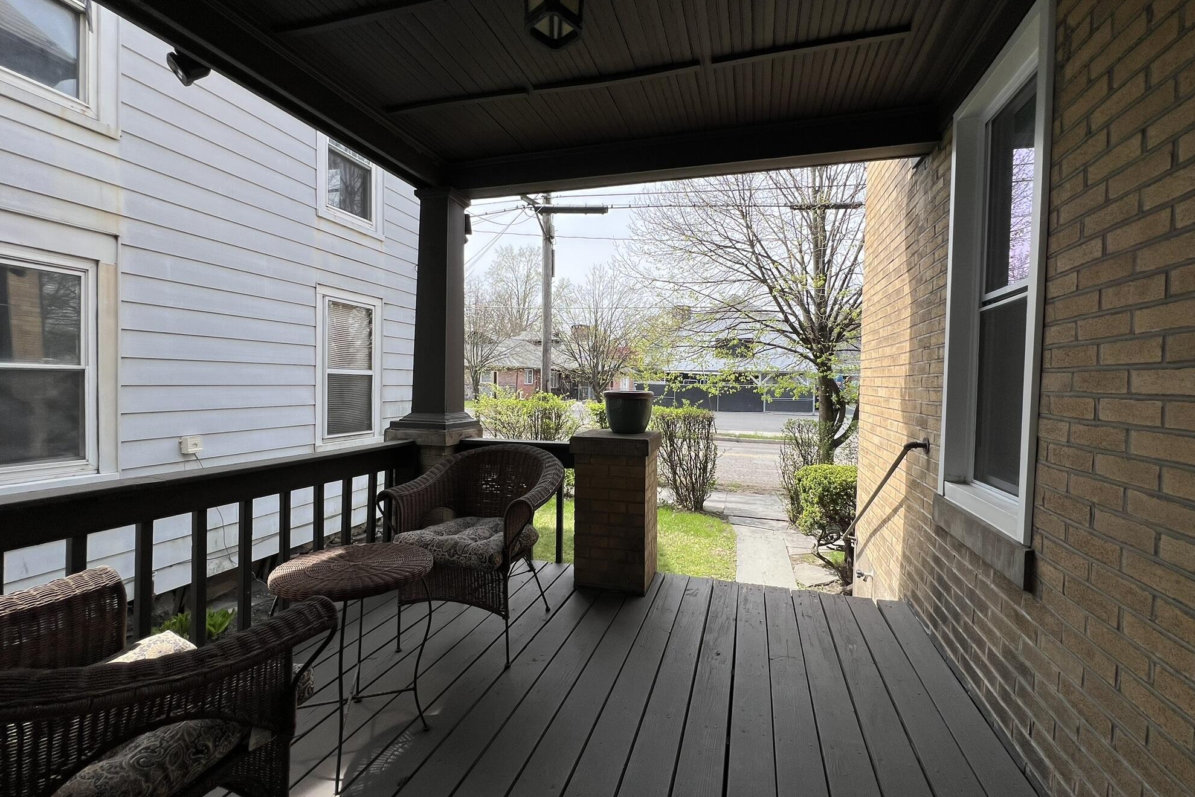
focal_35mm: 14
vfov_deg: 81.2
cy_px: 392
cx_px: 618
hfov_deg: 104.2
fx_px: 465
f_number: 1.8
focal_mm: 1.57
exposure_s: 1/1004
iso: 32
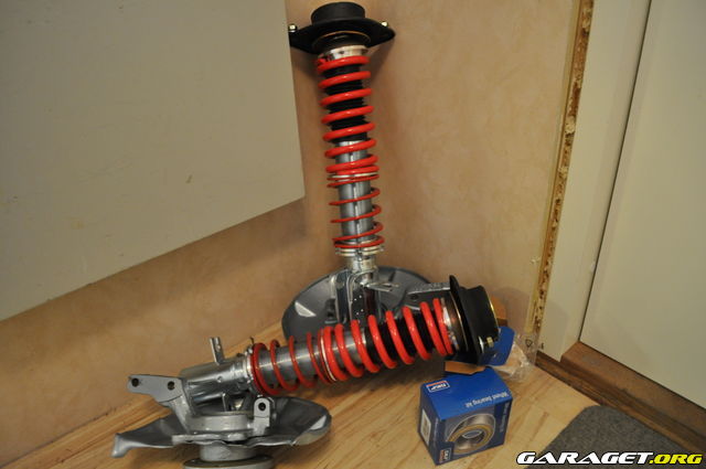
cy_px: 234
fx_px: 529
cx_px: 353
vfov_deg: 47.8
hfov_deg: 67.4
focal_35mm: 27
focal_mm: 18
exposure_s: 1/13
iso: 1600
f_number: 3.5
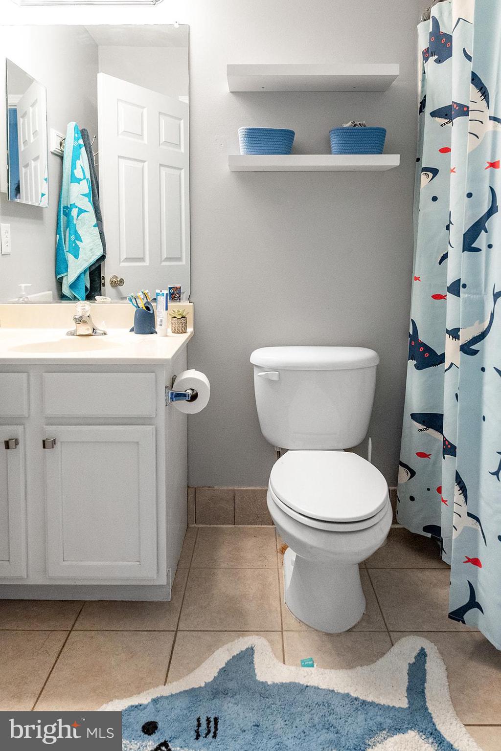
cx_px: 250
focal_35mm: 24
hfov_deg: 53.1
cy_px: 376
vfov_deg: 73.7
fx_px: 501
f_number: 4
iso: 2000
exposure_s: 1/160
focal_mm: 24
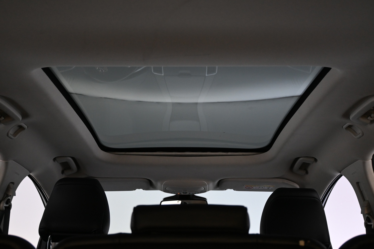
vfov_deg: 32.4
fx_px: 429
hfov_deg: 47.2
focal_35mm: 41
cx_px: 187
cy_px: 124
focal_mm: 27.5
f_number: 4.5
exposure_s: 1/40
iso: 1600
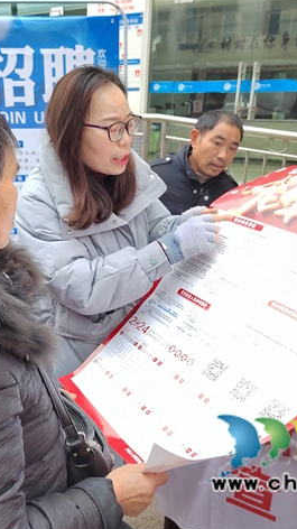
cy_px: 263
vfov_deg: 58.0
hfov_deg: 34.4
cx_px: 111
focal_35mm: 34
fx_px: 477
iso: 666
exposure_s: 1/100
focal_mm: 5.52
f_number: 1.9
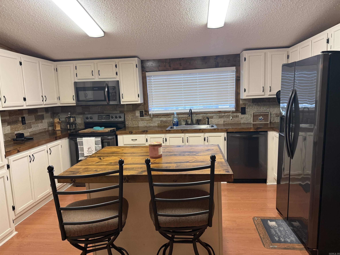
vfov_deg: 56.8
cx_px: 170
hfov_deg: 71.6
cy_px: 128
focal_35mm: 24
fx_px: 236
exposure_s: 1/60
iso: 200
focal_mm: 6.76
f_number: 1.78
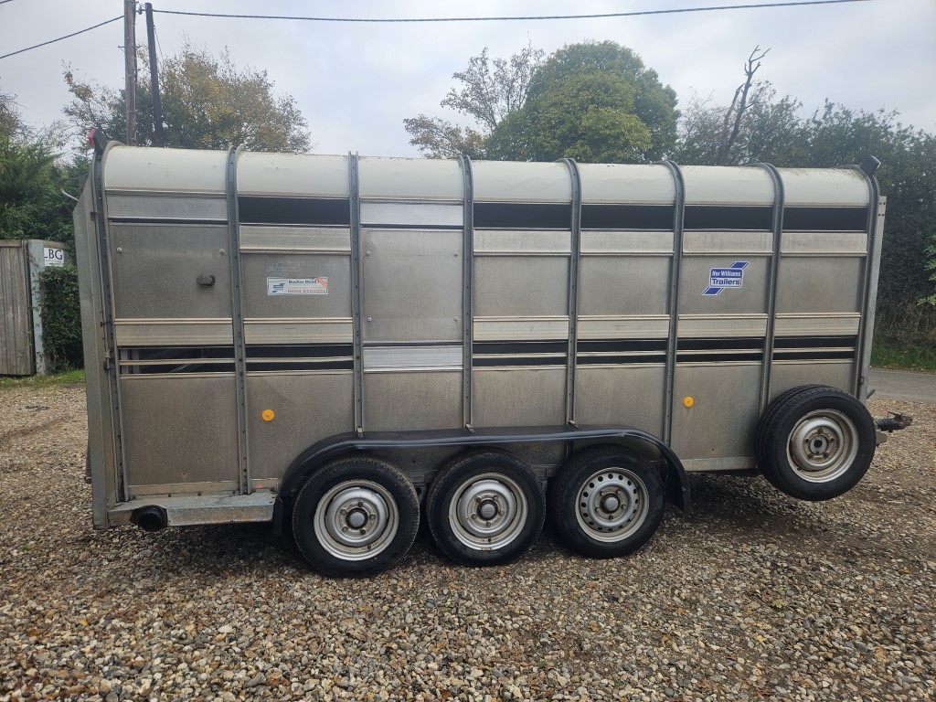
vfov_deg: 58.9
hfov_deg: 73.9
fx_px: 622
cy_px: 351
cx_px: 468
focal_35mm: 23
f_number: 1.8
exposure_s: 1/352
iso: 25
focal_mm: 5.4
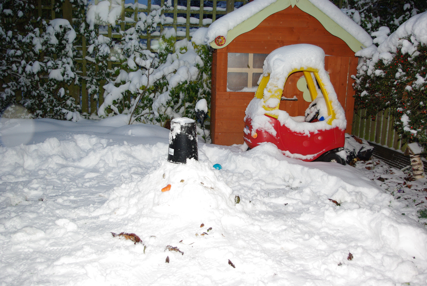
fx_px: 404
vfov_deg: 39.0
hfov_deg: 55.7
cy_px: 143
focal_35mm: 34
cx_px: 214
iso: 400
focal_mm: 23.13
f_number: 4
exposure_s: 1/45
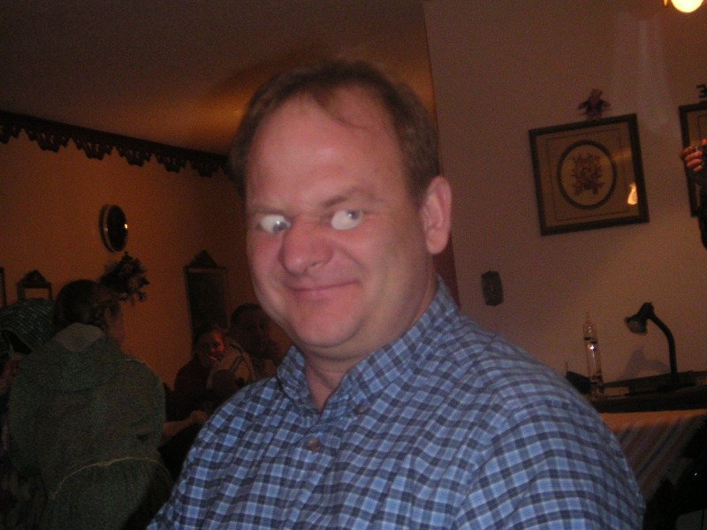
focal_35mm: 76
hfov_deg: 25.7
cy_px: 265
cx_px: 354
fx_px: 1552
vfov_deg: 19.4
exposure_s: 1/90
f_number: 3.4
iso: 200
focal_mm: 9.9
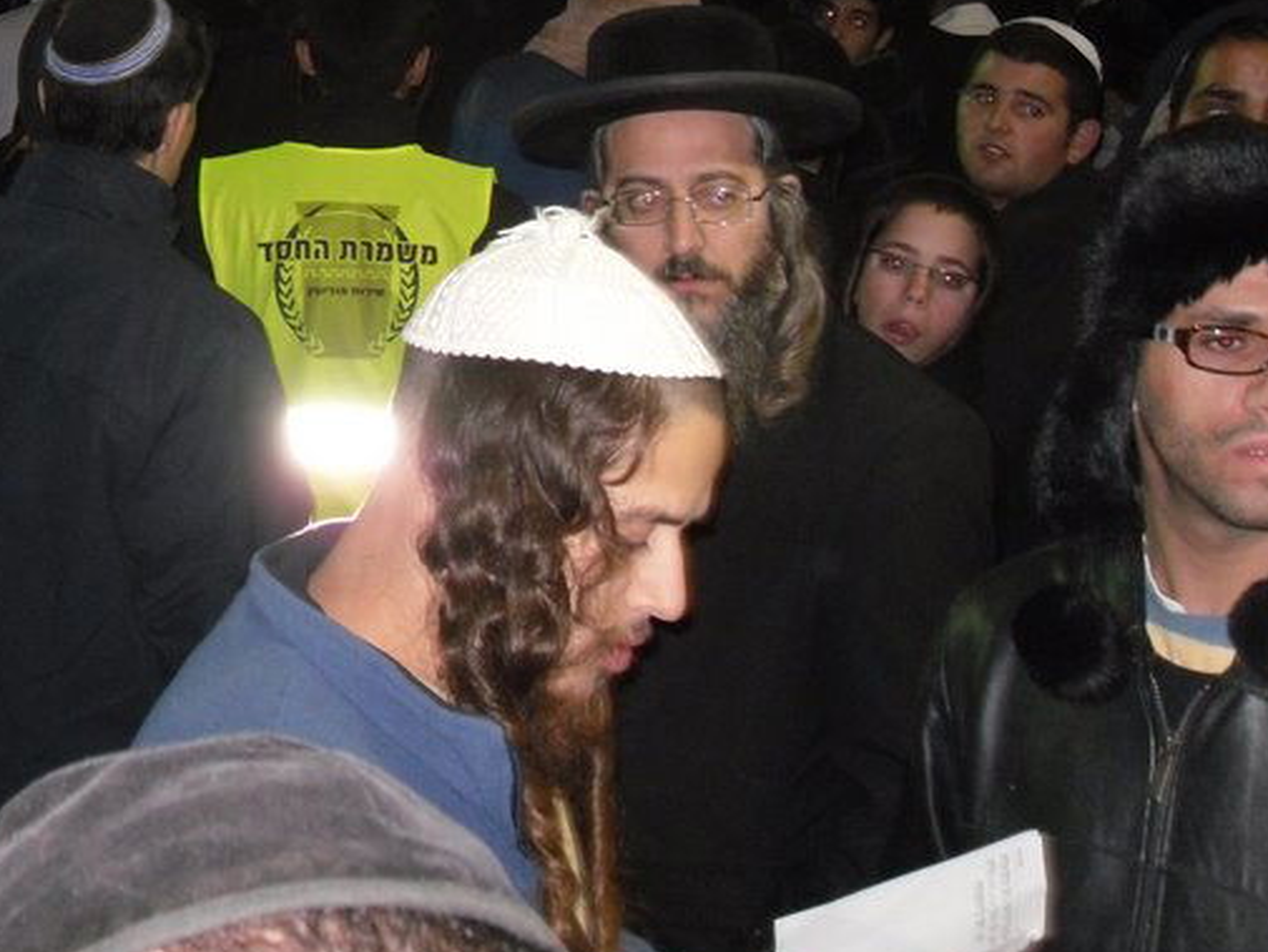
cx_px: 143
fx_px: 2601
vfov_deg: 20.2
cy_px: 23
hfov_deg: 26.5
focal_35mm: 71
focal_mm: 6.3
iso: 200
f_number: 3.5
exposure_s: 1/45
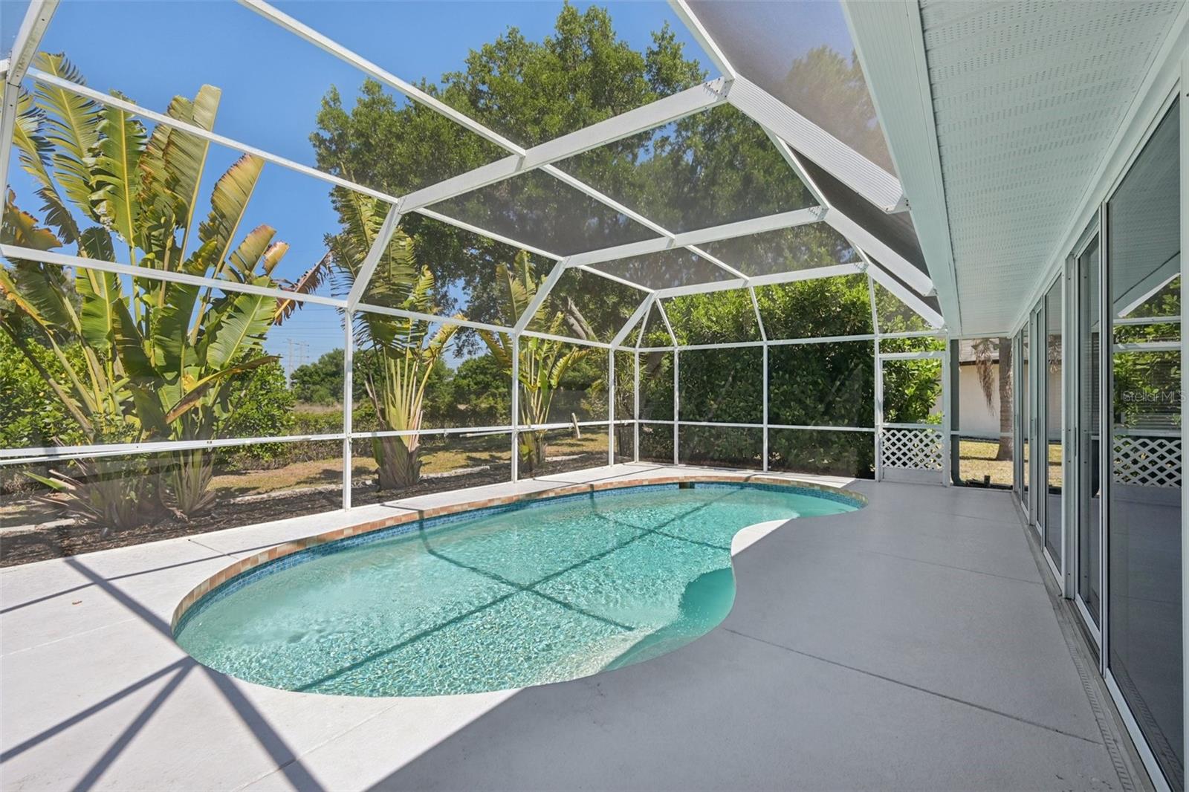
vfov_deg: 73.7
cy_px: 396
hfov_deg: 96.7
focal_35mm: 16
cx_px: 594
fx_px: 528
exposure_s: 1/640
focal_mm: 16
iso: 400
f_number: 8
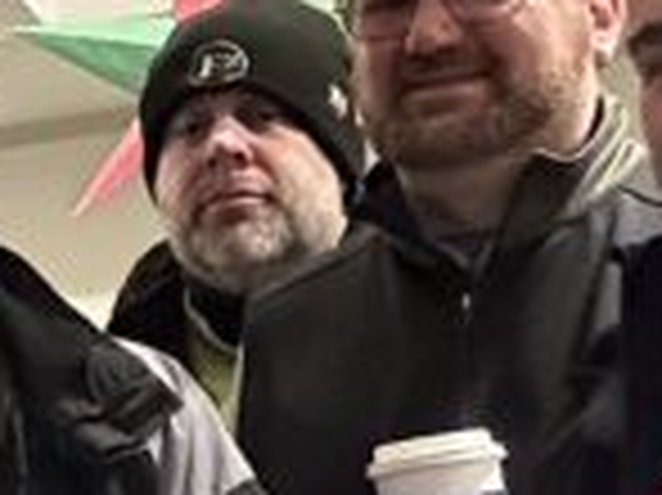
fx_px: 3401
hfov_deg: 10.3
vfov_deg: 8.3
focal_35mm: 178
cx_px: -635
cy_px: 304
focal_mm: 2.69
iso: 400
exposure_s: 1/30
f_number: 1.9
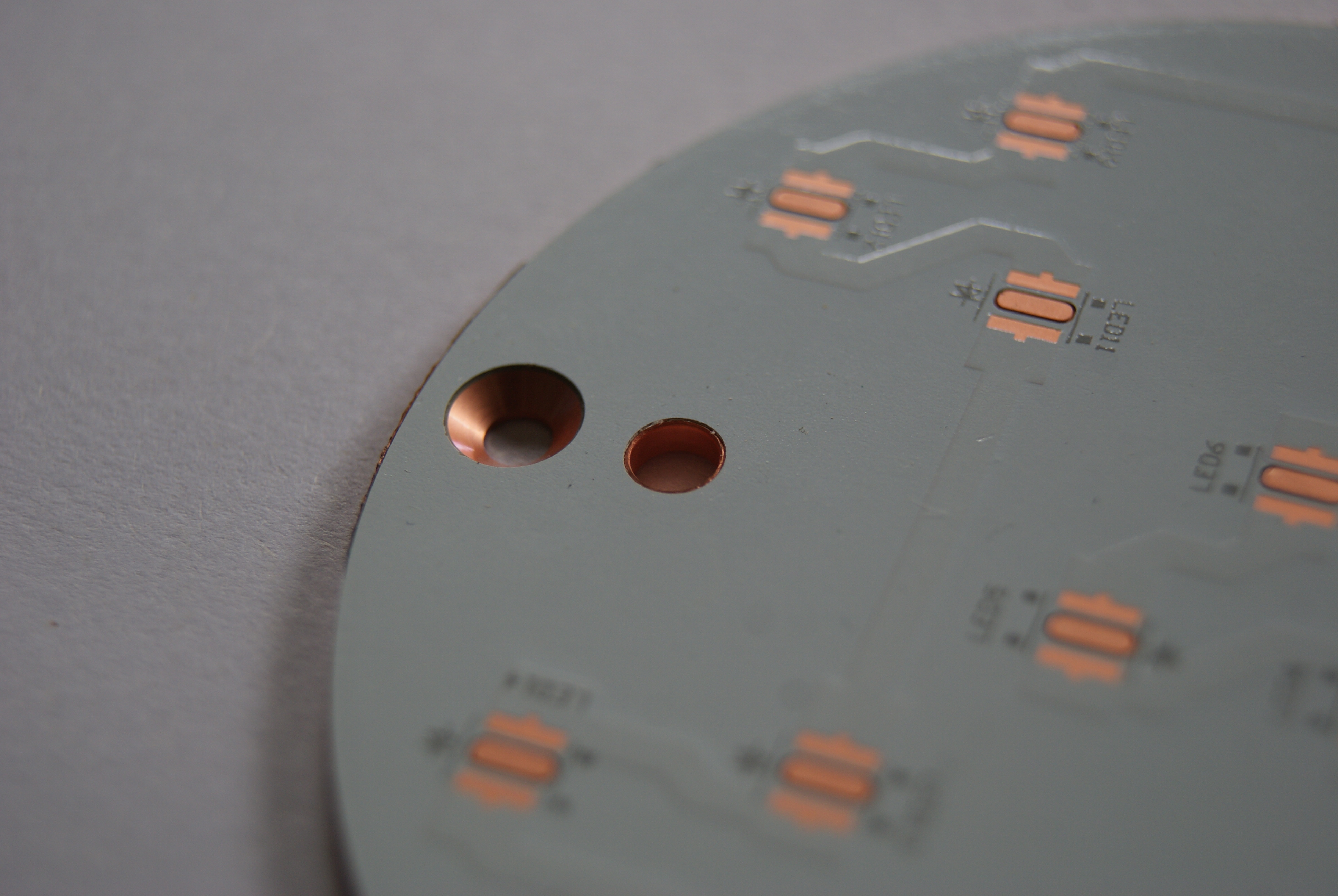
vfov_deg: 16.6
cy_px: 448
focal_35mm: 82
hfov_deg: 24.6
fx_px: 3070
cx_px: 669
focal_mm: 55
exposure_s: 1/100
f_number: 5.6
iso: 200
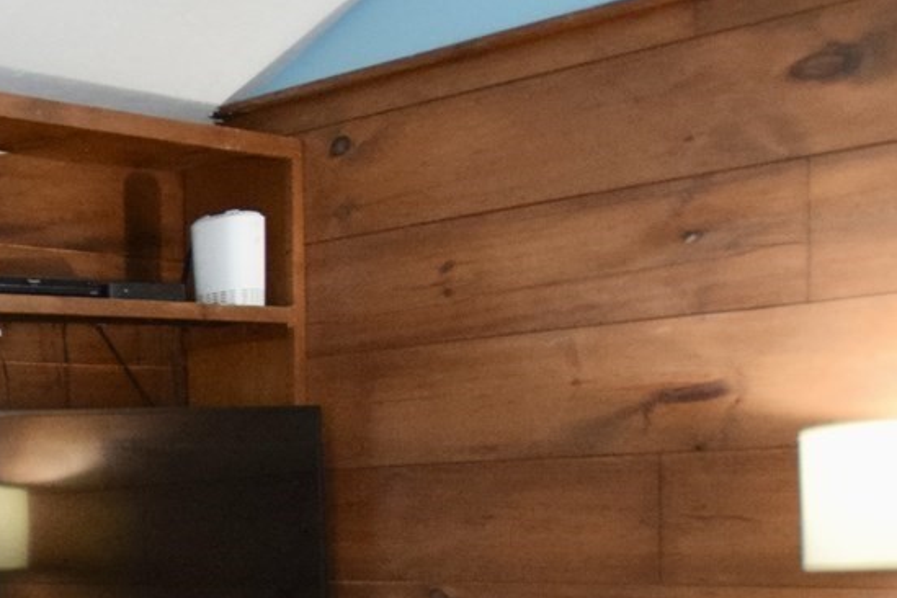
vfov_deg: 23.3
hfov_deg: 23.5
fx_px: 1395
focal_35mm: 56
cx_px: -616
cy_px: 589
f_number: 3.5
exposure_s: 1/60
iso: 1800
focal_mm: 10
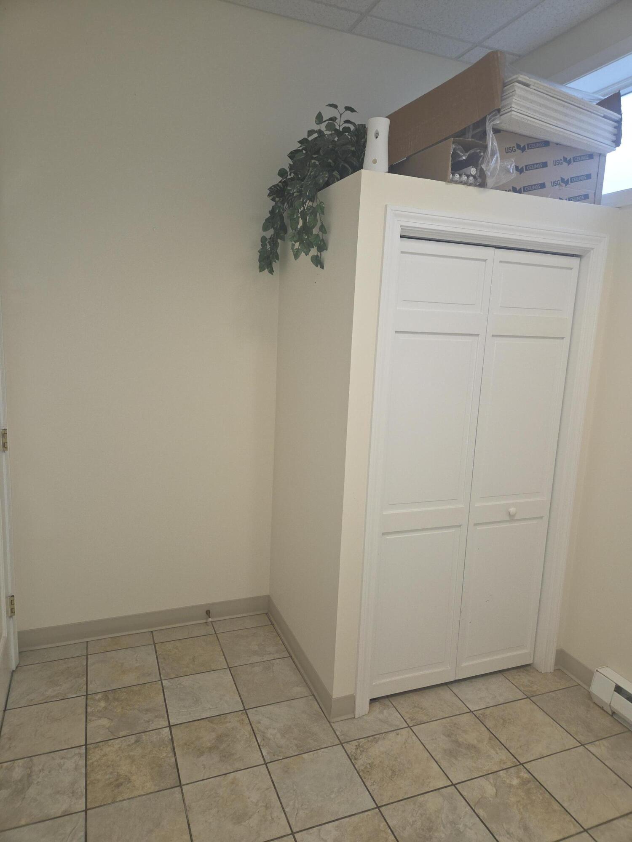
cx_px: 316
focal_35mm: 23
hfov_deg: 58.9
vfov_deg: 73.9
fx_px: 560
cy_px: 421
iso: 125
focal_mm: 5.4
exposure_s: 1/60
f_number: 1.8
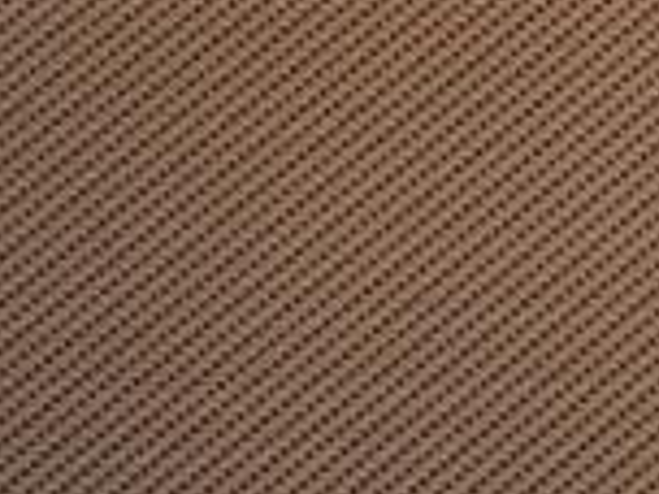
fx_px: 3332
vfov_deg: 7.8
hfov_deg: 11.1
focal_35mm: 175
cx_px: 828
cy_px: -741
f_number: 2.4
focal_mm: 4.3
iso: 50
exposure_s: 1/108
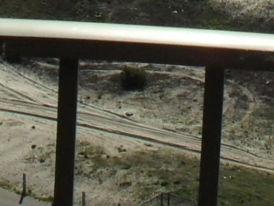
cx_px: 145
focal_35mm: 231
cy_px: -471
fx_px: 1828
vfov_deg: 5.9
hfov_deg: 8.6
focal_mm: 6.3
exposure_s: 1/500
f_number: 8.4
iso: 100
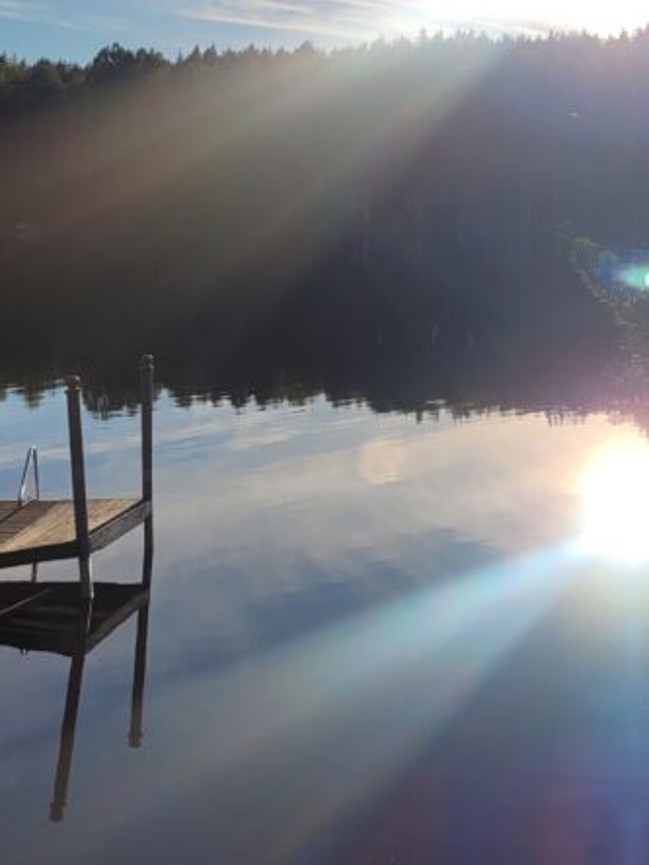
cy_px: 70
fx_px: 1500
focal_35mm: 60
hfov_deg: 23.4
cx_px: 653
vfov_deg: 30.6
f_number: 1.8
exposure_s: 1/6493
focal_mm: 5.4
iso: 40
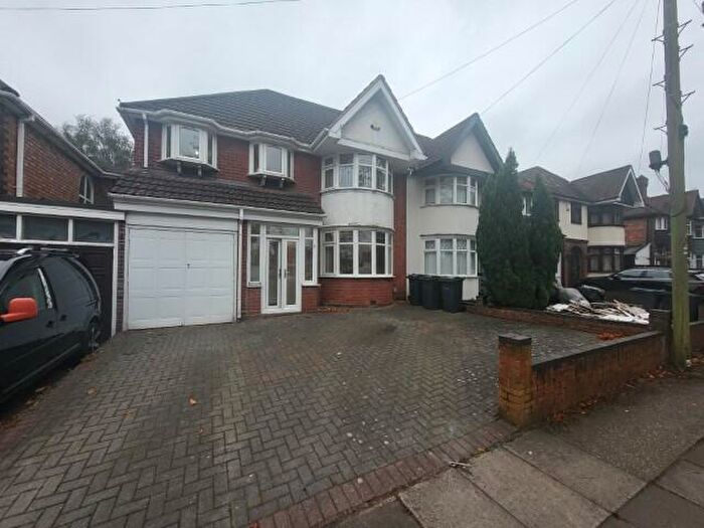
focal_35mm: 13
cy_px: 264
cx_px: 352
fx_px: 264
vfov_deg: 89.9
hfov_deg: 106.2
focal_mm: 1.74
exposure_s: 1/100
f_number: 2.2
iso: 50
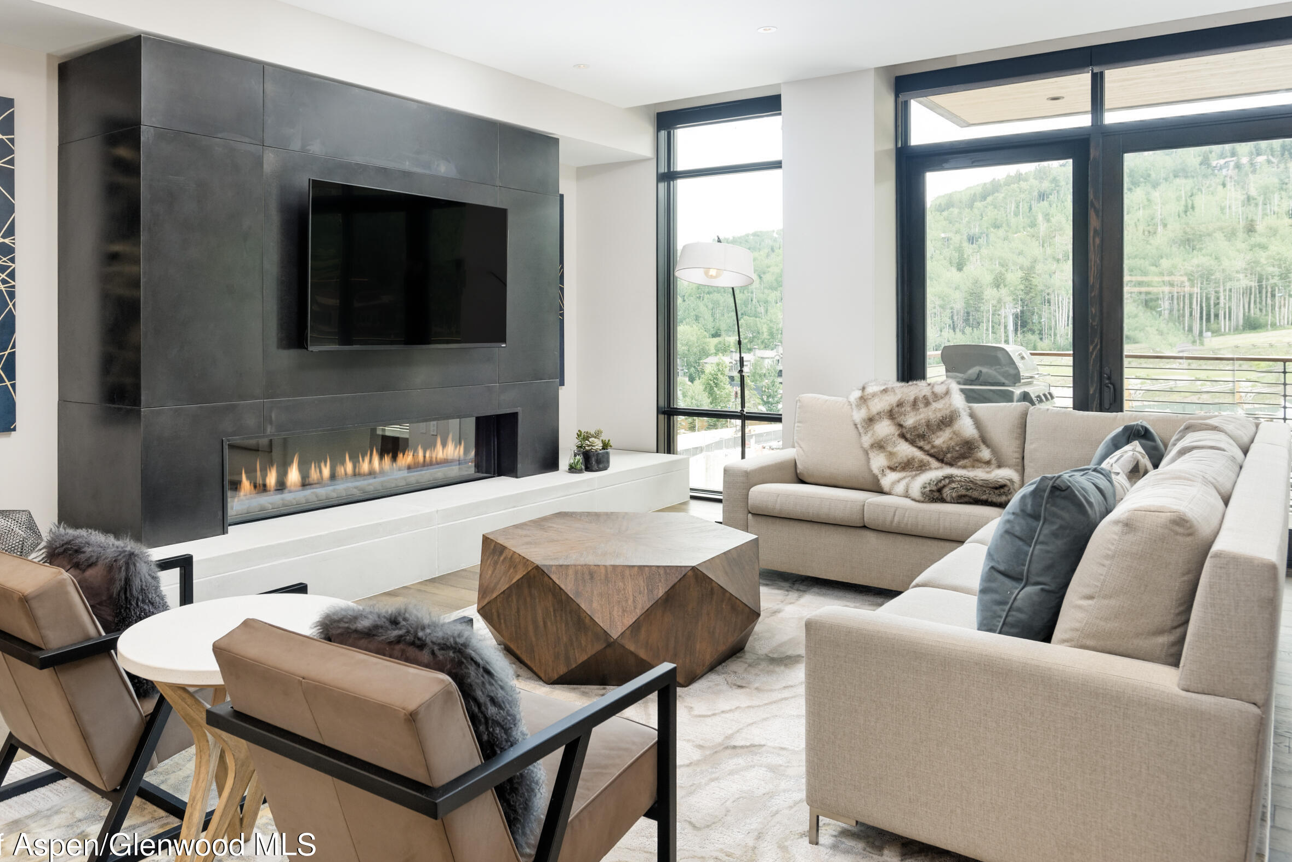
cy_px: 346
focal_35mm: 28
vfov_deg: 46.2
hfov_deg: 65.3
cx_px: 572
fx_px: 1005
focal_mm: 22
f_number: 7.1
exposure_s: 1/30
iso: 400
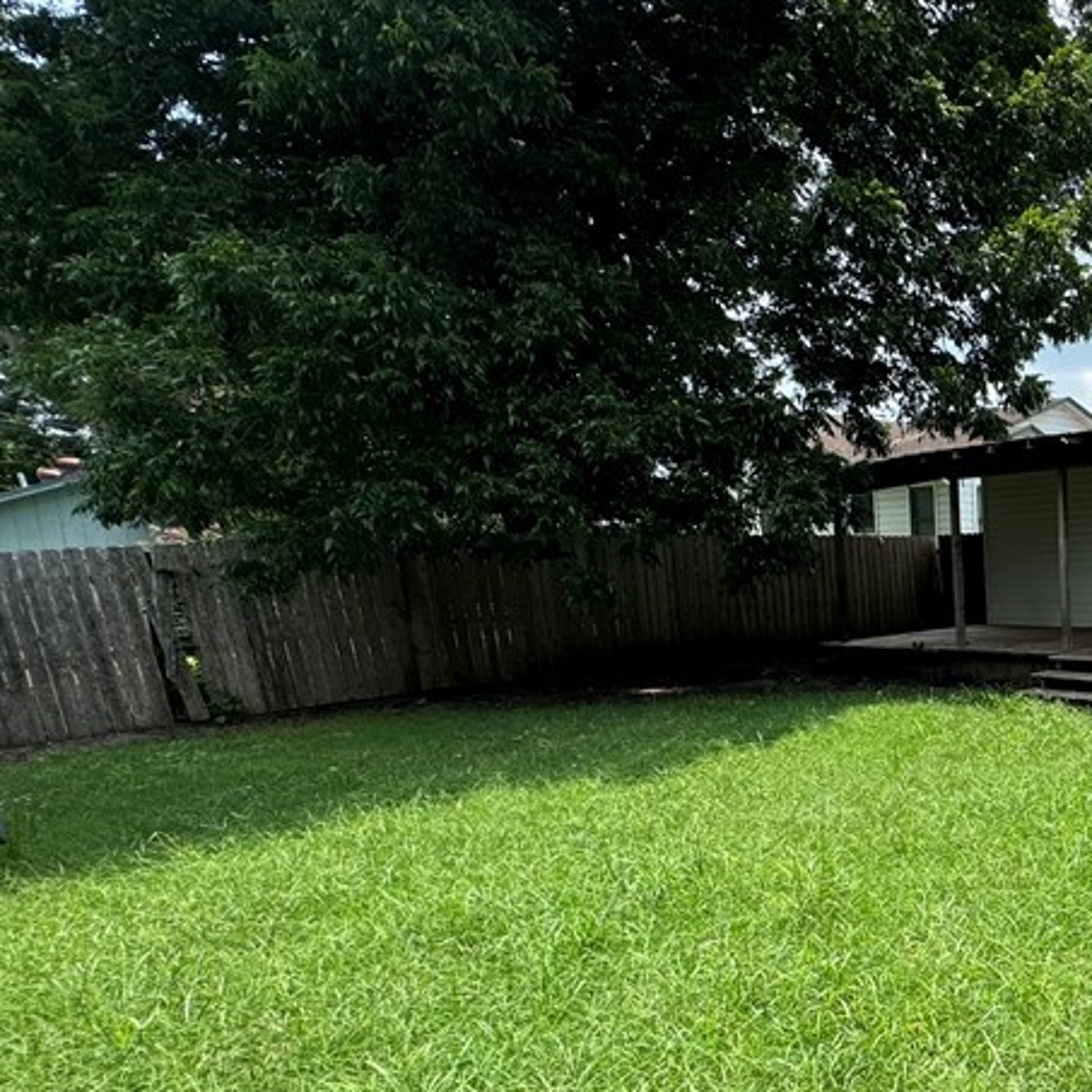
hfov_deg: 44.3
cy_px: 714
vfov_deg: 56.3
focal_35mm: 28
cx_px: 1193
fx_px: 999
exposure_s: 1/879
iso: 50
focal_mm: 2.22
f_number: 2.2
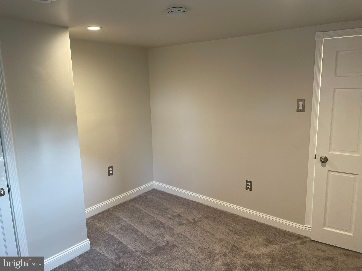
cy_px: 136
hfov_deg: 67.3
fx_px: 272
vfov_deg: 53.1
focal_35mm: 26
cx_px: 181
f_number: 1.6
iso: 100
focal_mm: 4.2
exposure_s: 1/60
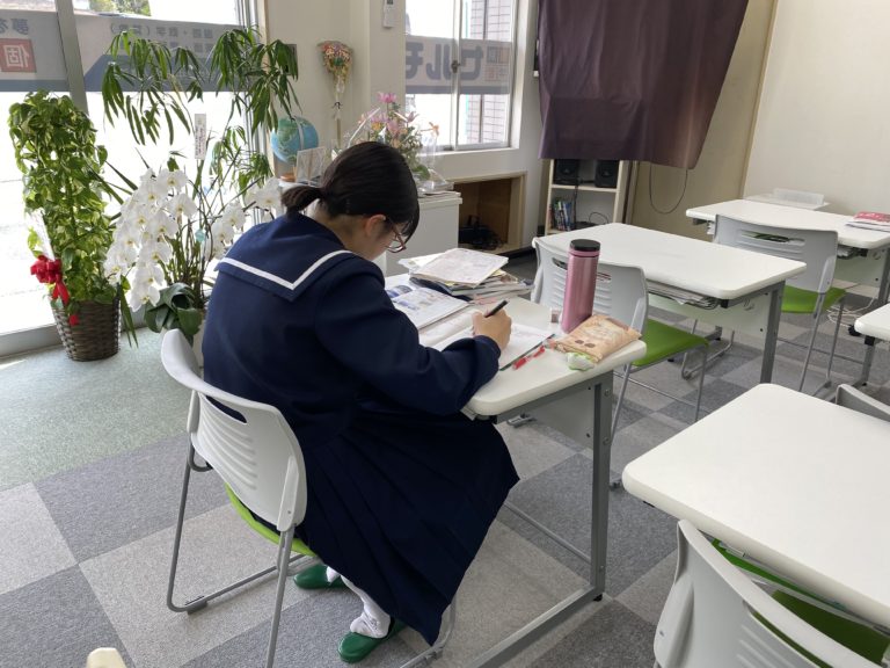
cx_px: 445
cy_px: 334
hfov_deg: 67.3
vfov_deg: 53.1
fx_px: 668
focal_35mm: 26
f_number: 1.8
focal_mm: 4.25
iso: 50
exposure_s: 1/120
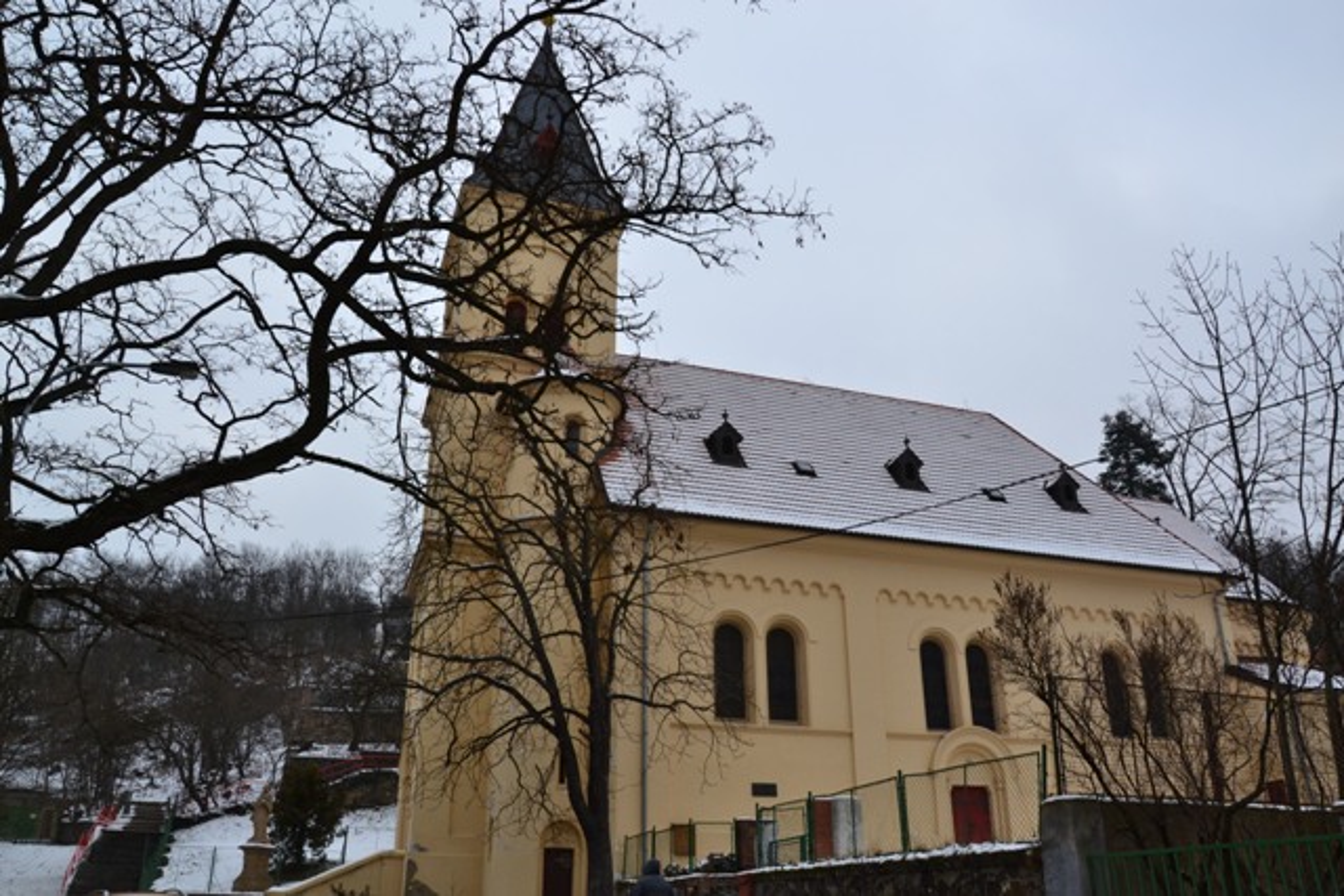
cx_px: 672
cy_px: 448
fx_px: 1008
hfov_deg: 67.4
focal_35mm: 27
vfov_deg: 48.0
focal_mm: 18
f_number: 10
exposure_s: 1/200
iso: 400
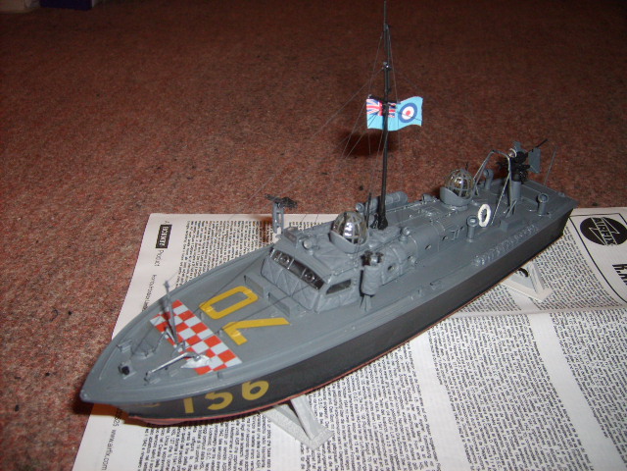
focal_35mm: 35
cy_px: 236
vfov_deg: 40.7
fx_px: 634
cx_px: 314
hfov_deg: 52.6
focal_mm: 5.8
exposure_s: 1/45
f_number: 2.8
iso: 100
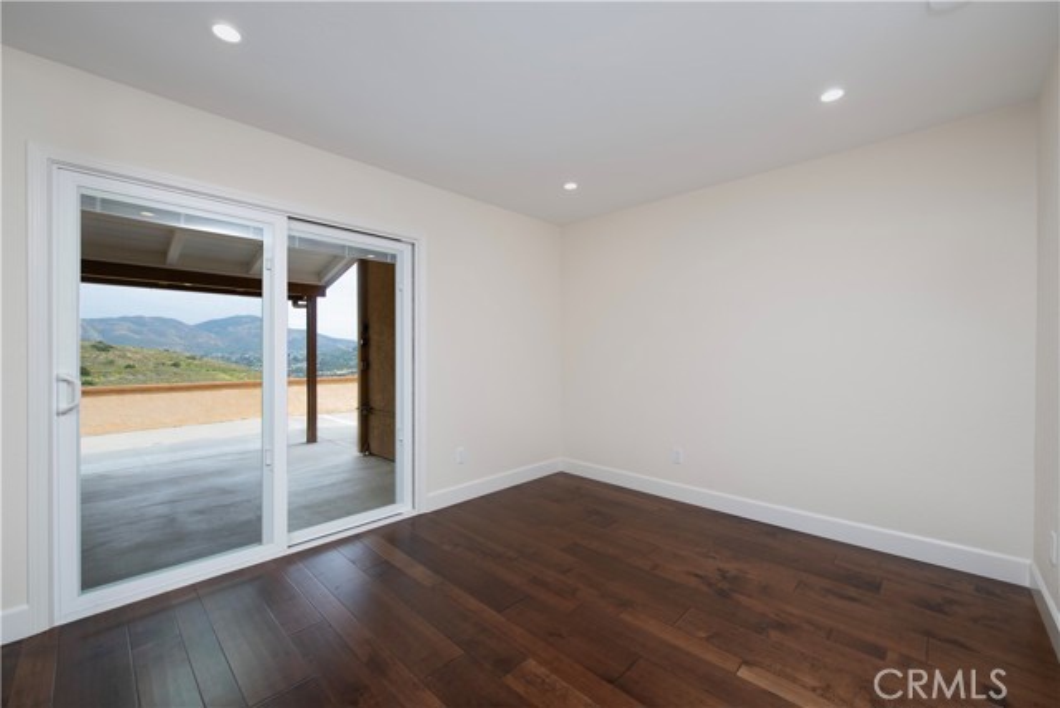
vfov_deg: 81.2
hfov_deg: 104.2
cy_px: 354
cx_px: 530
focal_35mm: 14
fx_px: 412
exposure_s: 1/200
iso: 320
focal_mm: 14
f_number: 7.1
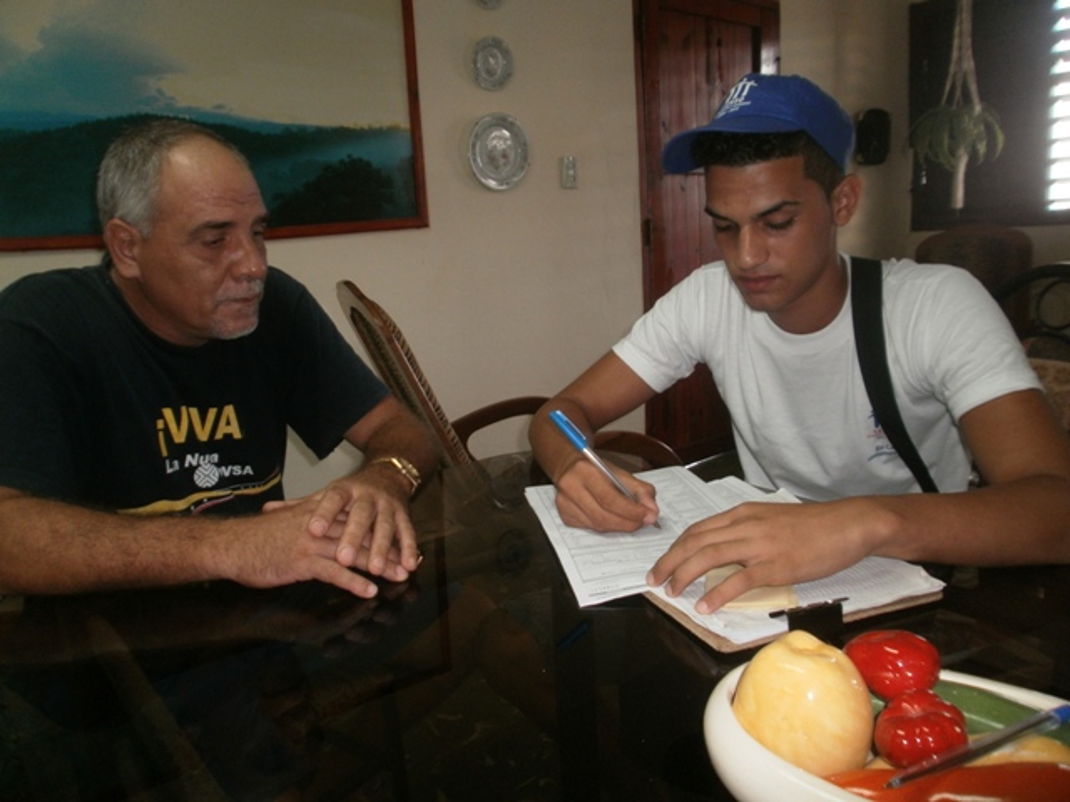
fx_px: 804
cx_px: 535
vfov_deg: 53.1
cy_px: 401
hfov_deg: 67.3
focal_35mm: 26
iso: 125
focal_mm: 4.65
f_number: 2.6
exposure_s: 1/25
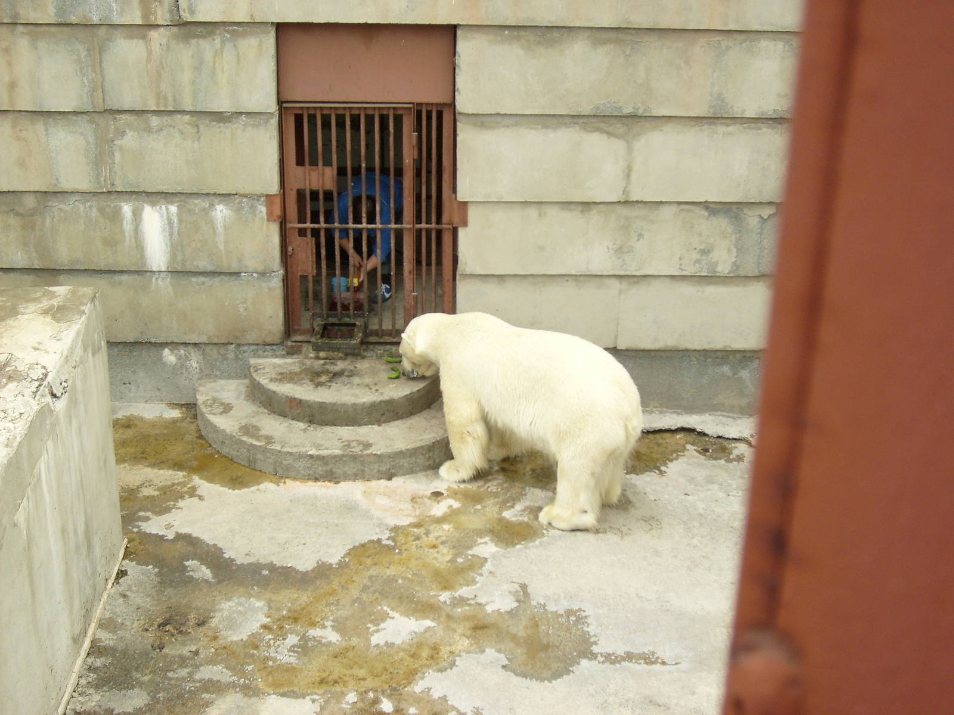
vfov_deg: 28.0
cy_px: 358
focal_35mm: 52
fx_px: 1433
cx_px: 477
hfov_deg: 36.8
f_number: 3.3
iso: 80
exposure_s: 1/180
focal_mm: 8.7
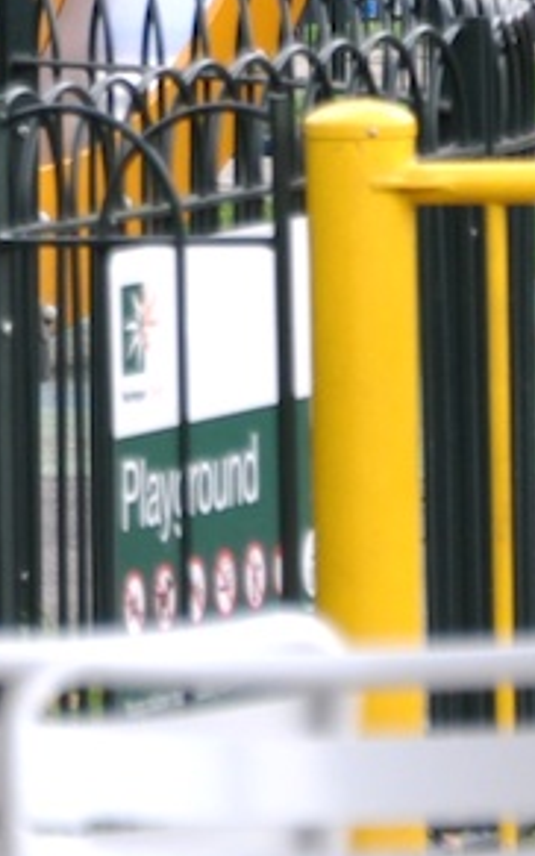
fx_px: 20865
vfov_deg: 2.3
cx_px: 229
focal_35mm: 895
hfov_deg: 1.5
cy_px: -412
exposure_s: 1/160
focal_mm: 105
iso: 200
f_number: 6.3
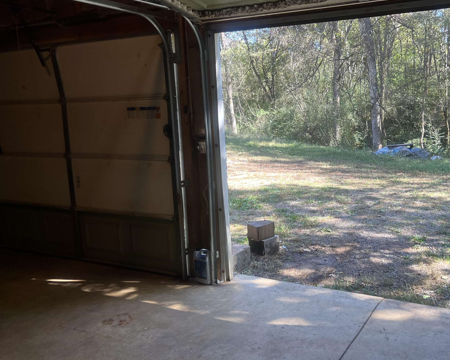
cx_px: 304
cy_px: 181
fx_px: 466
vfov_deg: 42.2
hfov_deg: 50.5
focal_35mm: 35
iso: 32
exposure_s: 1/130
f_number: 1.5
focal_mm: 5.7
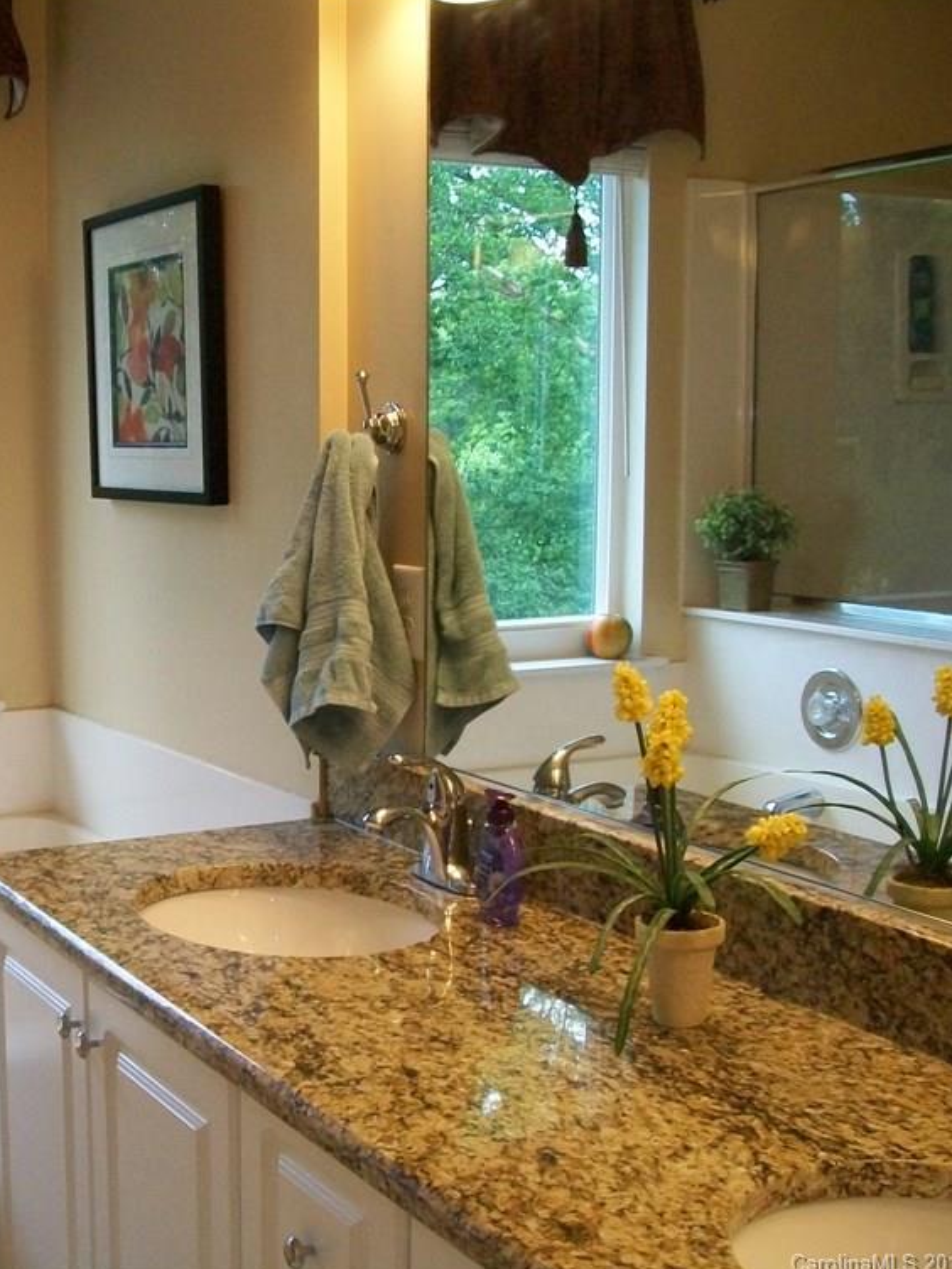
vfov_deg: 38.9
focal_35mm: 49
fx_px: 1797
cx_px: 120
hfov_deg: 28.7
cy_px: 631
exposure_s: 1/80
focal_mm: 6
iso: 160
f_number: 2.7
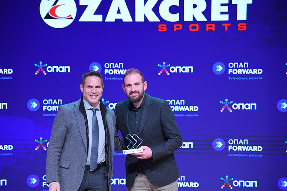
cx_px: 144
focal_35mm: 112
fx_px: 893
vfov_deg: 12.2
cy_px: 96
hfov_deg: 18.3
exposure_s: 1/500
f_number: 4
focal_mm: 112
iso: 3200
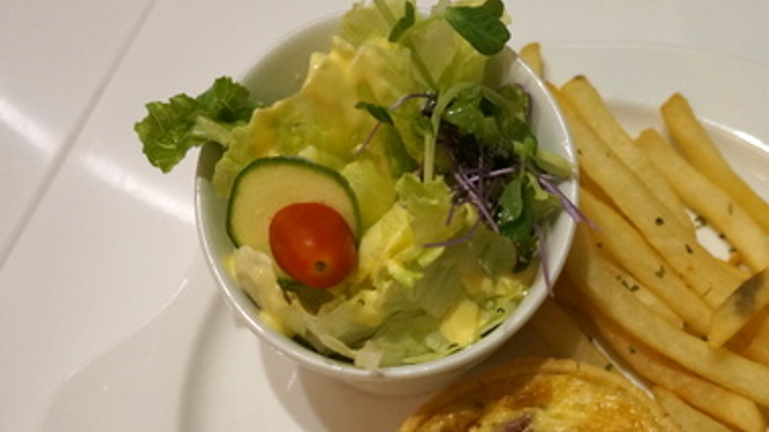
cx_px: 493
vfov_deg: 21.9
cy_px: 419
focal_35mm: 53
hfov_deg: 38.9
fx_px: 1080
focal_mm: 20
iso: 800
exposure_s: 1/60
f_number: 4
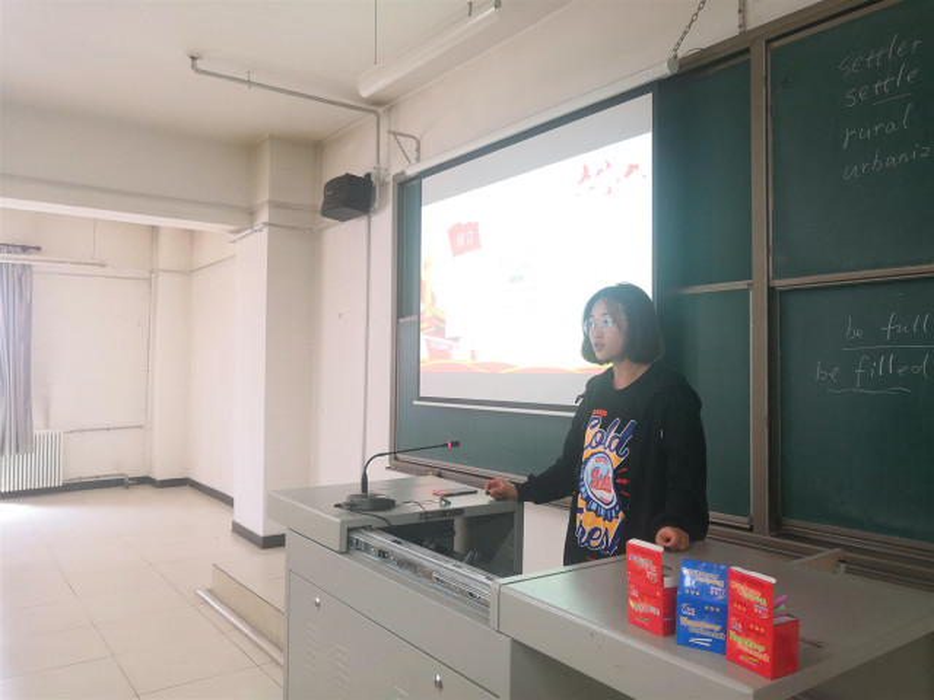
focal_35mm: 27
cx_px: 467
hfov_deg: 65.3
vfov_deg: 51.4
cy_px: 350
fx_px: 729
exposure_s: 1/33.3
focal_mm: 3.95
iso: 160
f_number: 1.8
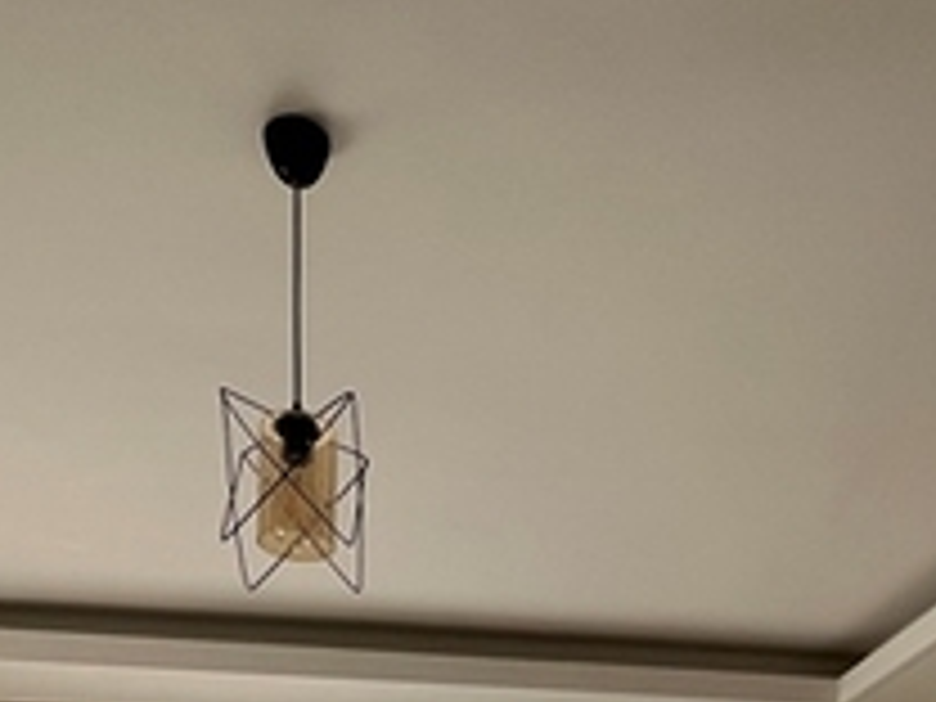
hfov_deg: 46.5
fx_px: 1082
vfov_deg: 26.3
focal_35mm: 40
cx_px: 562
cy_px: 1048
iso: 32
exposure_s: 1/243
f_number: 1.8
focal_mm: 1.57
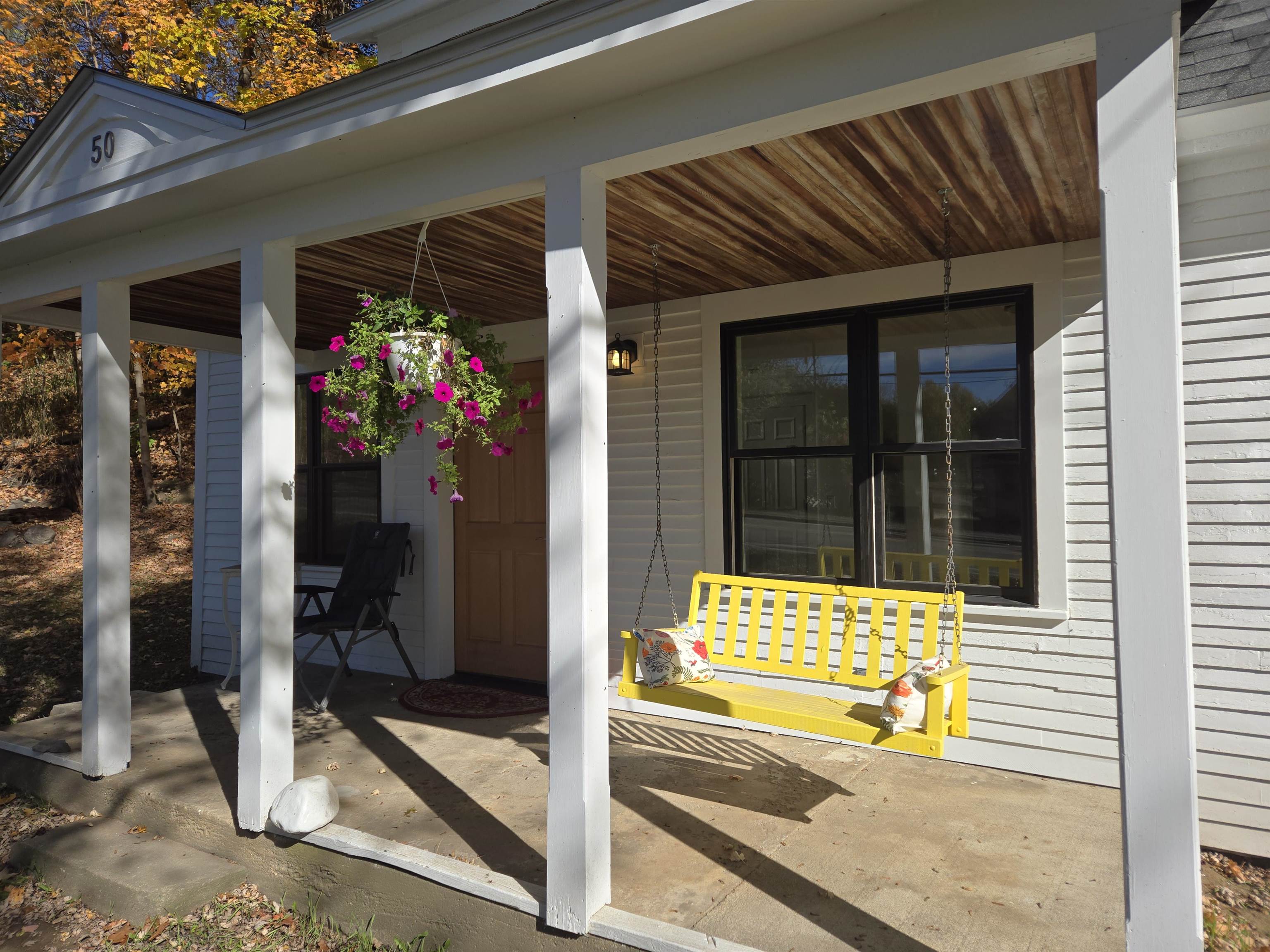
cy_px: 476
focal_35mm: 23
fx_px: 844
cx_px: 635
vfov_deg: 58.9
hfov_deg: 73.9
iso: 25
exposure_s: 1/1973
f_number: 1.8
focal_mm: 5.4
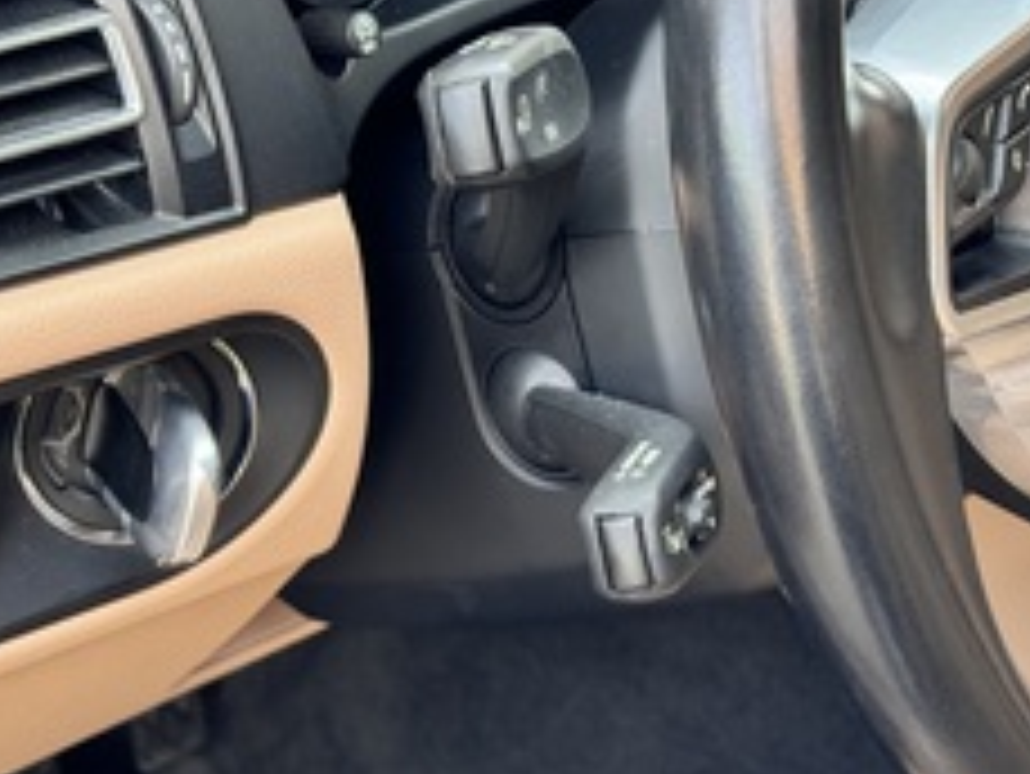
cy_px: 241
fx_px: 2620
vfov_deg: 16.7
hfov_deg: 22.2
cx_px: 423
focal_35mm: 88
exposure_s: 1/83
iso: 100
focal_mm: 6.86
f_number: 1.78
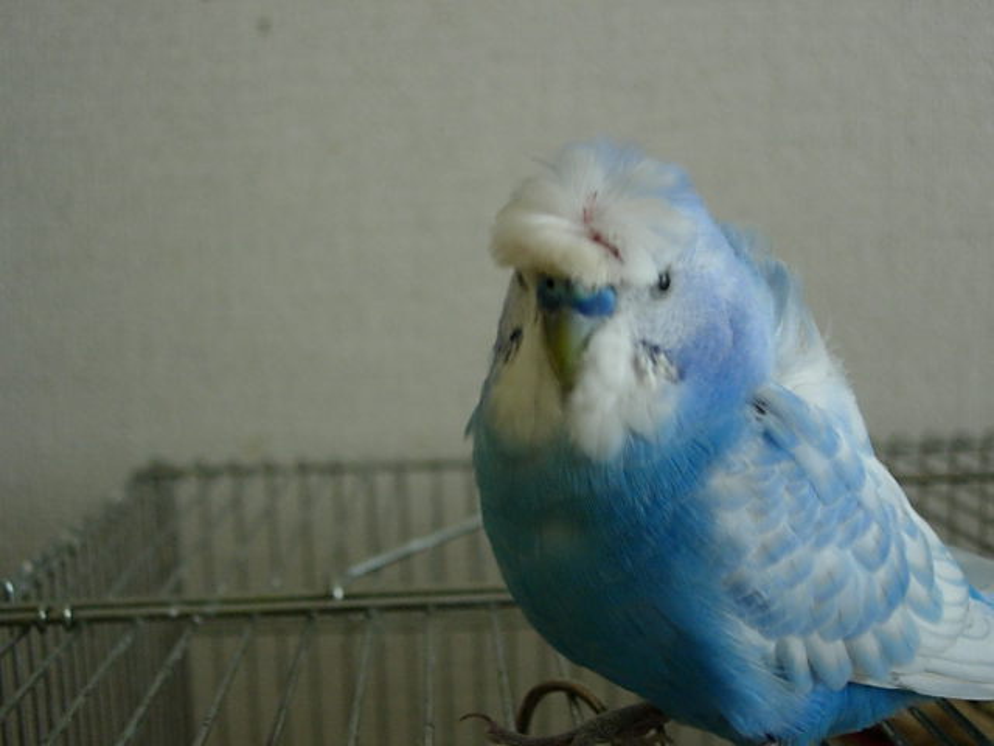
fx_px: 1464
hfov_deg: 37.5
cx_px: 497
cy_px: 373
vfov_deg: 28.6
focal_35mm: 51
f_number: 3.2
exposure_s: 1/13.8
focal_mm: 10.6
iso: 200
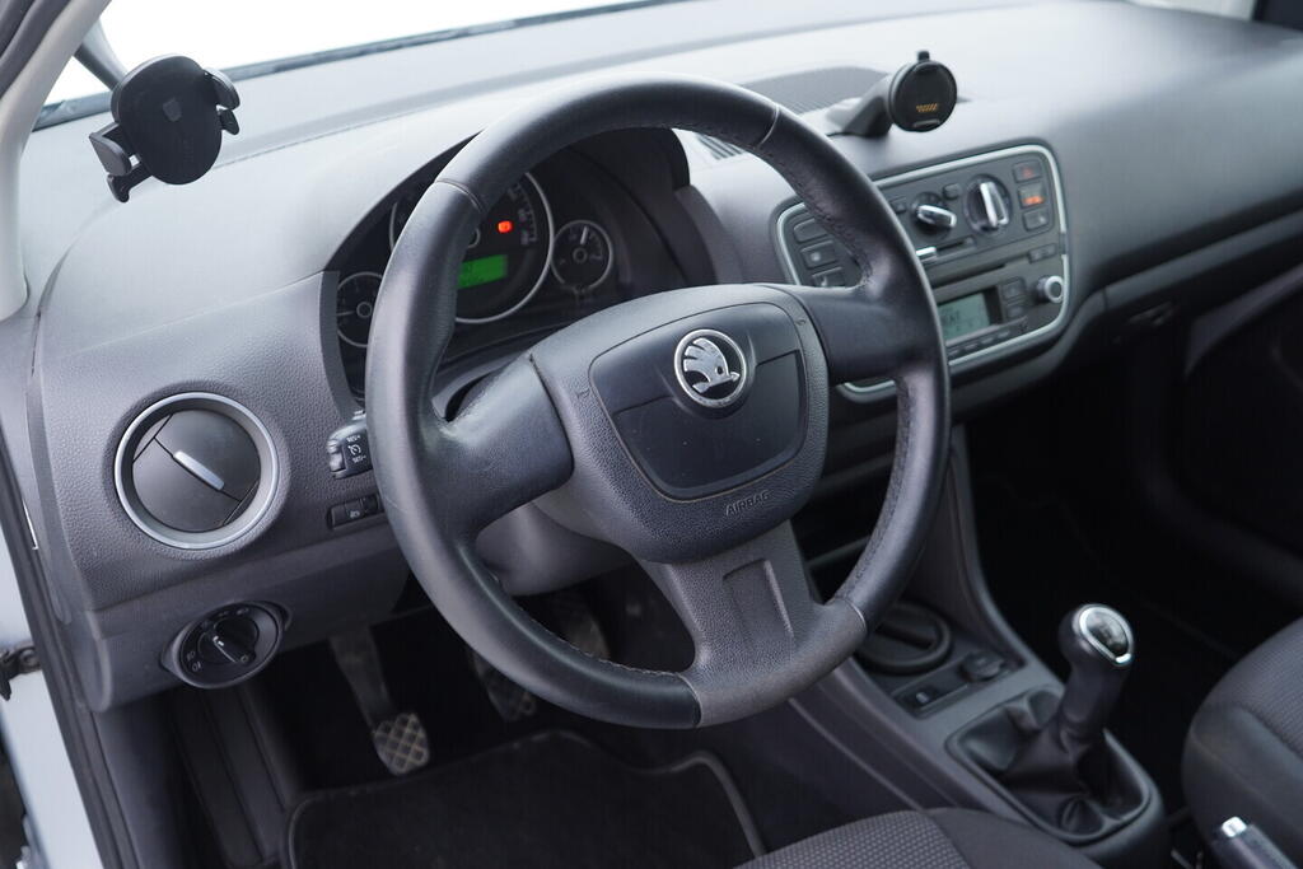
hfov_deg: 53.1
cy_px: 434
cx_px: 652
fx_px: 1303
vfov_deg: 36.9
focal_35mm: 36
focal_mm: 24
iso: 250
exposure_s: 1/40
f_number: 2.8
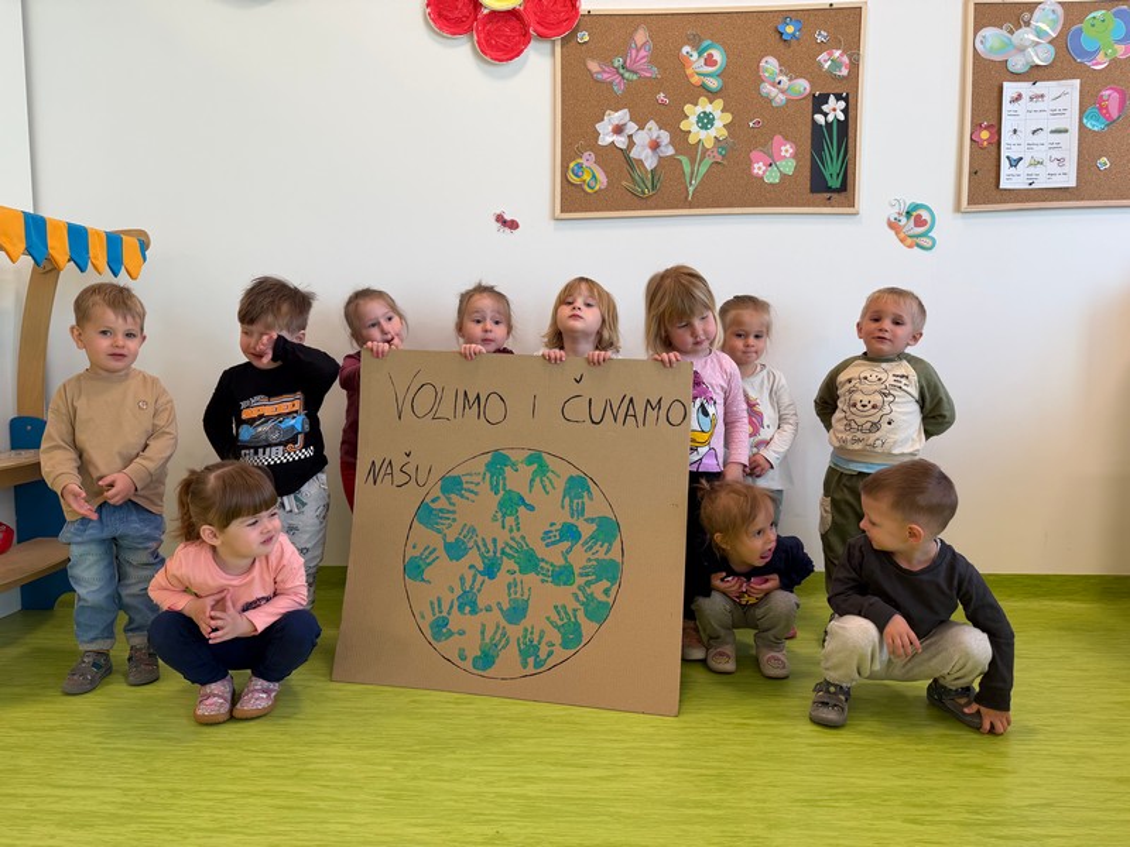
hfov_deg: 71.6
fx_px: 783
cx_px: 565
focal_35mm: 24
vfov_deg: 56.8
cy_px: 424
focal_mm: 6.76
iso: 64
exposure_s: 1/121
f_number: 1.78
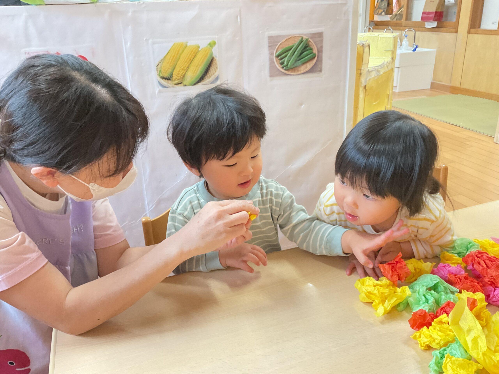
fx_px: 418
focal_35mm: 29
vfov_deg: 48.2
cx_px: 250
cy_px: 187
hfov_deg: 61.7
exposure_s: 1/50
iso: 200
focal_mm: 3
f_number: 1.8
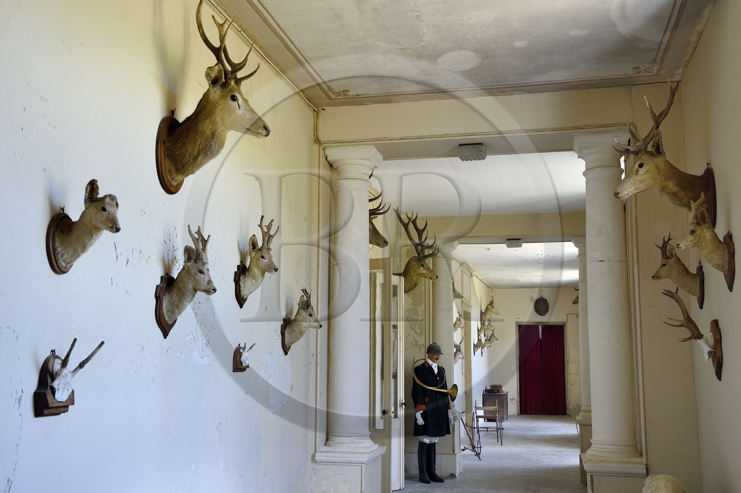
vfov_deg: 31.8
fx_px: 864
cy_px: 246
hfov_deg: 46.4
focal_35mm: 42
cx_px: 370
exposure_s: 1/80
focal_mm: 42
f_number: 11
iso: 1600
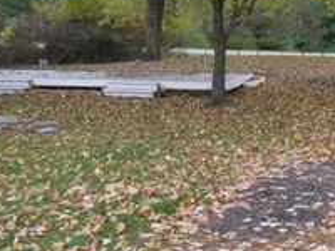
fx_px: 677
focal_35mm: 70
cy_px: 101
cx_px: 327
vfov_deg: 21.0
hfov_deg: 26.4
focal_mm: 14
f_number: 4
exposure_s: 1/160
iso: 200
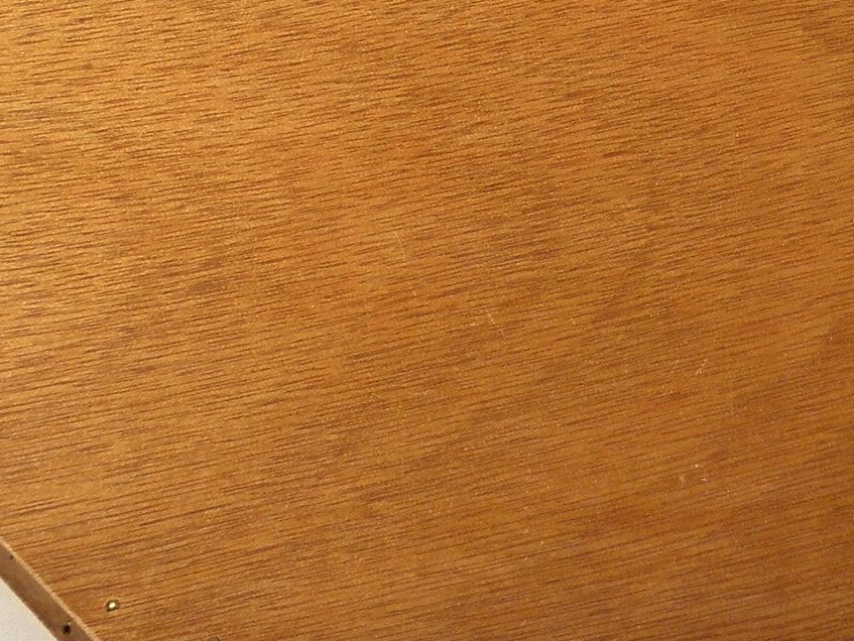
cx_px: 914
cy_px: -141
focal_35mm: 116
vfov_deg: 12.5
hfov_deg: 16.5
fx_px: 2862
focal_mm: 7.1
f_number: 3.8
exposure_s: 1/40
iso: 125
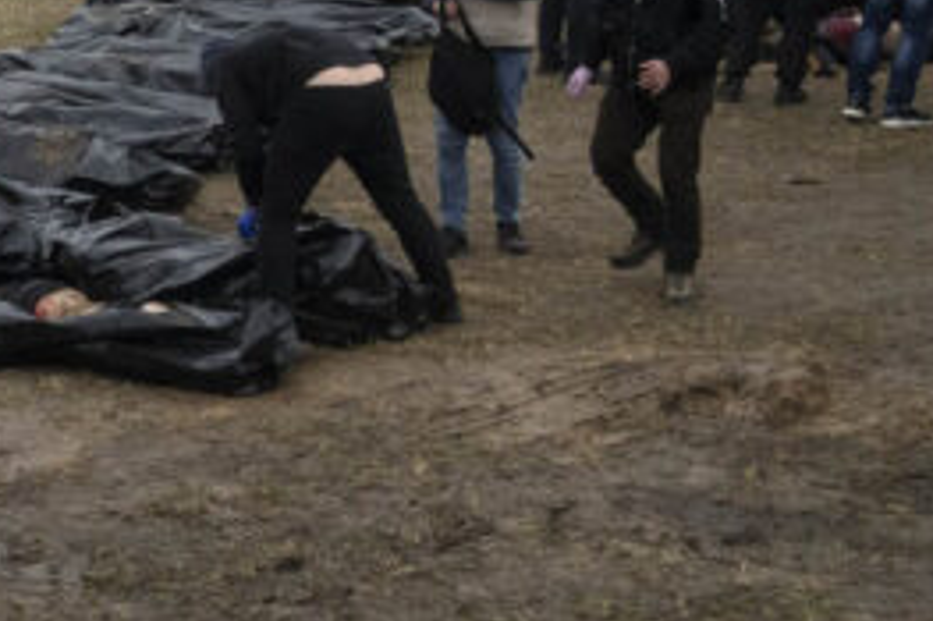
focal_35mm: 120
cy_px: 245
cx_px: -610
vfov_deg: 11.4
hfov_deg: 15.3
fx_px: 3108
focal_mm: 35
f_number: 13
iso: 3200
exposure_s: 1/250
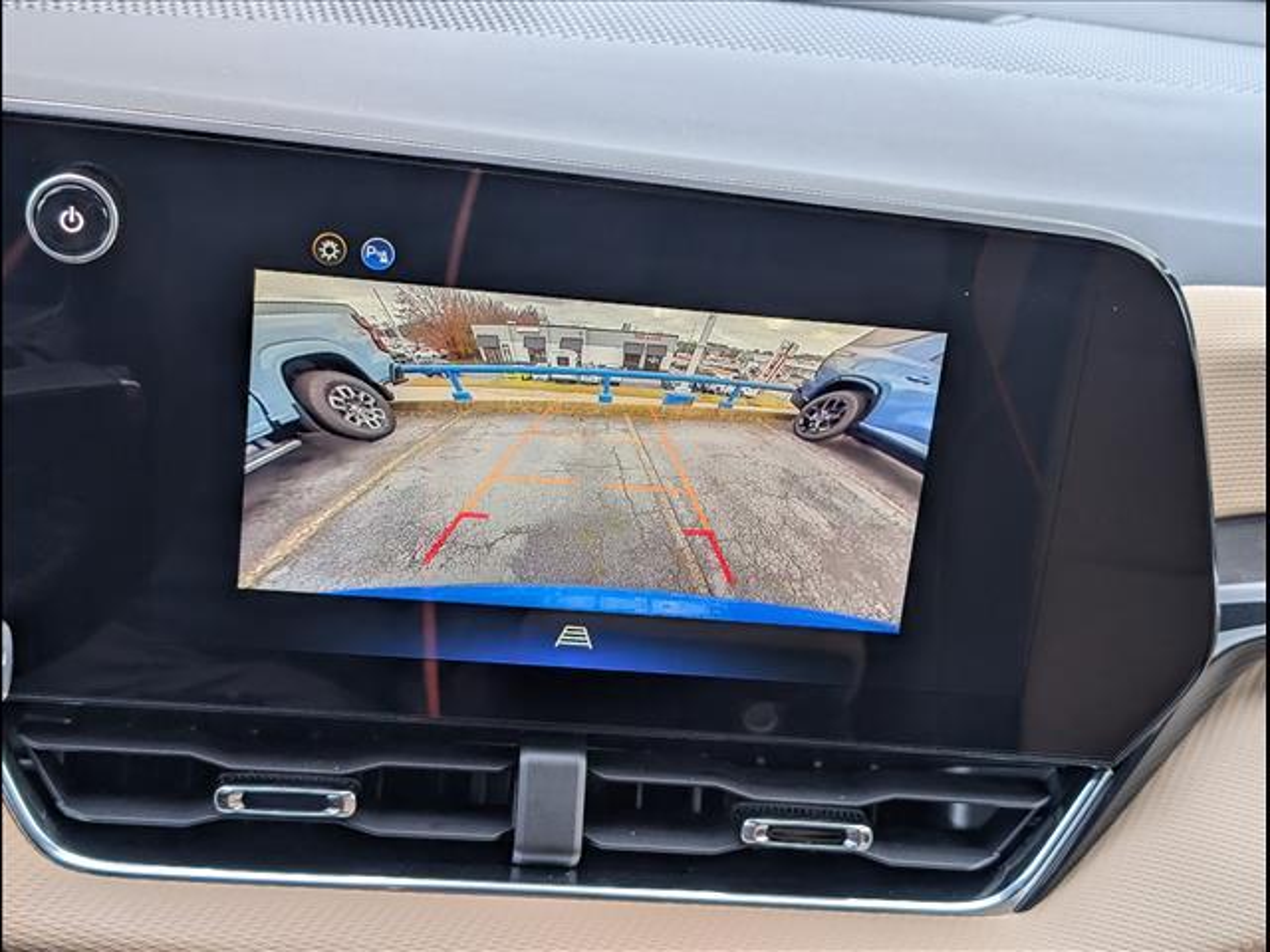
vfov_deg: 29.7
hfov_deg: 38.9
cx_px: 635
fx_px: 1798
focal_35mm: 49
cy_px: 476
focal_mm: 6.9
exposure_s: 1/92.6
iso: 37
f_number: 1.68
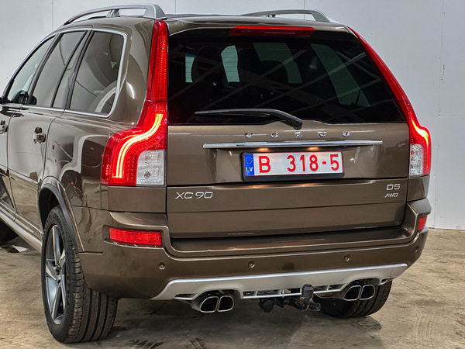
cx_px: 232
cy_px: 174
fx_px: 1034
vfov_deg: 19.1
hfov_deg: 25.3
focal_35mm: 77
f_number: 2.8
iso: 640
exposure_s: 1/34
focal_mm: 9
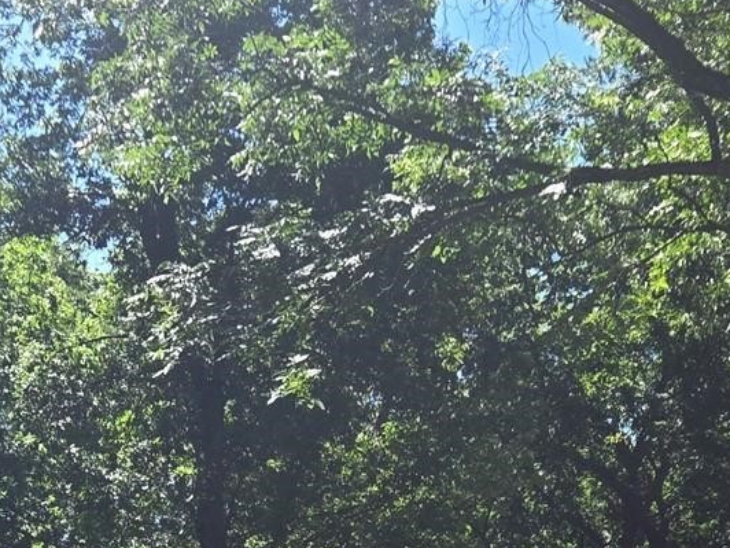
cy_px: 871
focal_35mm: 83
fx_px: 1750
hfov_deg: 23.5
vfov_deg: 16.0
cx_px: 279
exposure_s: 1/2463
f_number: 1.8
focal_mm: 5.4
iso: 80
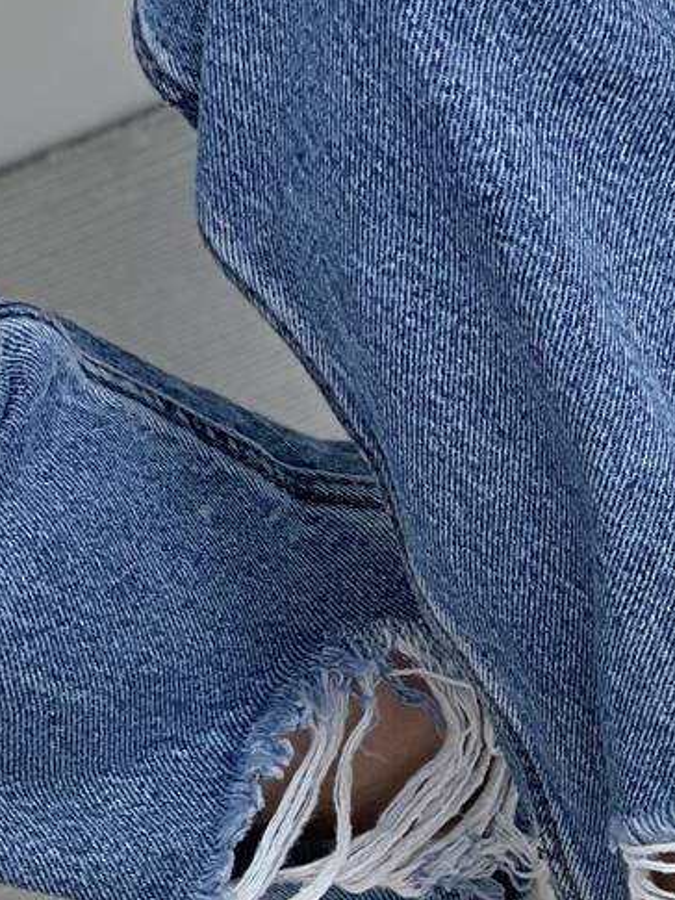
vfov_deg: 9.1
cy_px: 1407
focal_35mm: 211
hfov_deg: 7.0
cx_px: 864
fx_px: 5483
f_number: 2.2
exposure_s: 1/100
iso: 64
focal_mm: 7.5
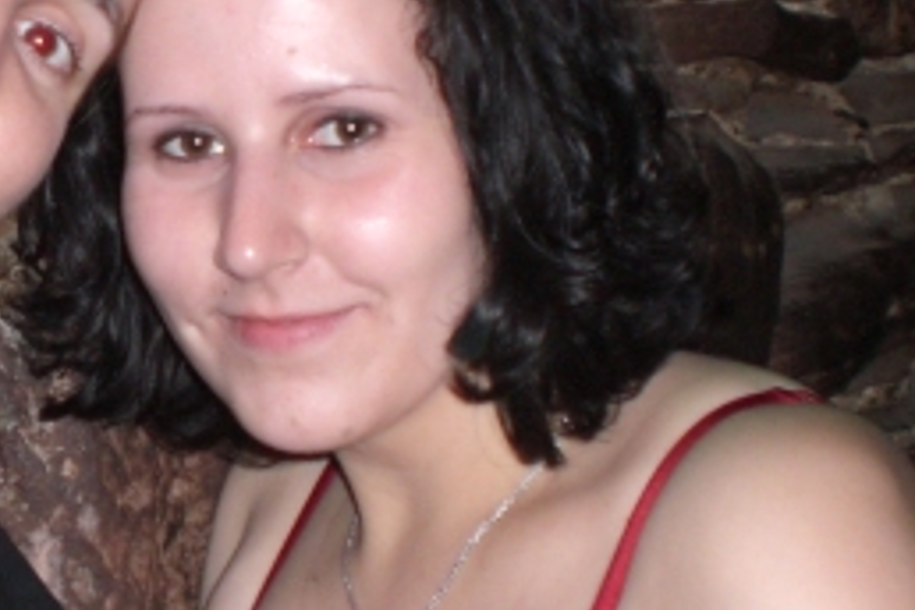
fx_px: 2491
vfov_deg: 14.0
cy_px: 248
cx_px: 149
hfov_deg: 20.5
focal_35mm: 98
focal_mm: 6.3
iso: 200
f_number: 3.1
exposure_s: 1/60
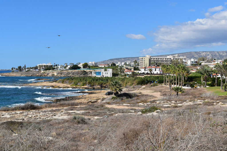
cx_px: 114
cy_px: 76
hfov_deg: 38.9
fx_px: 322
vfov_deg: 26.5
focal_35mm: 51
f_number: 11
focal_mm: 34
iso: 250
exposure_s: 1/500
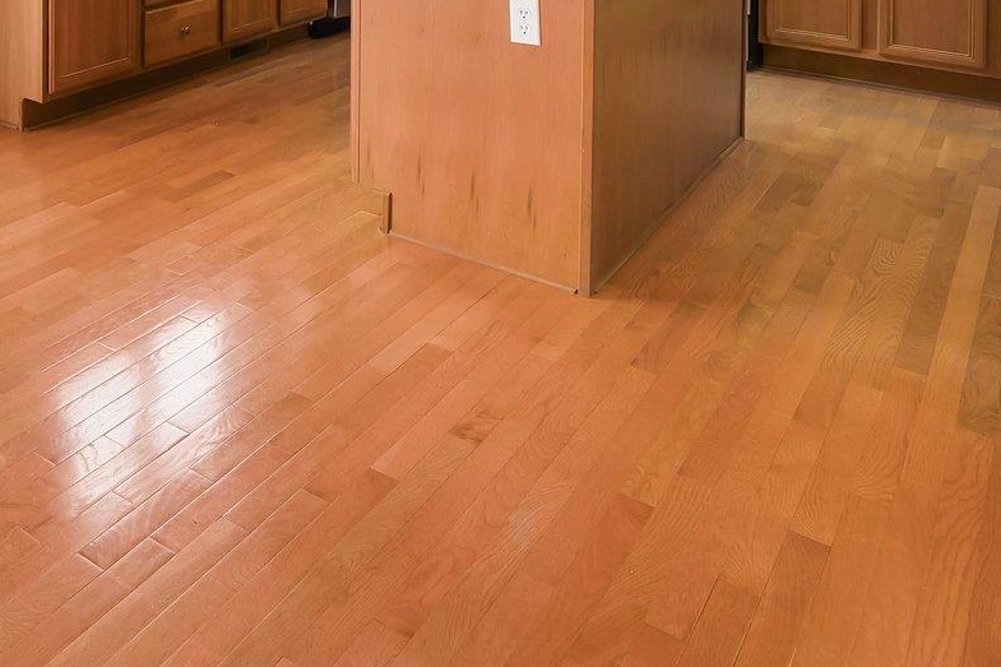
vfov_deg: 28.2
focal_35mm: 38
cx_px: -3
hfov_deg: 43.4
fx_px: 1056
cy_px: -222
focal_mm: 7
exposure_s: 1/40
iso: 800
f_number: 3.2
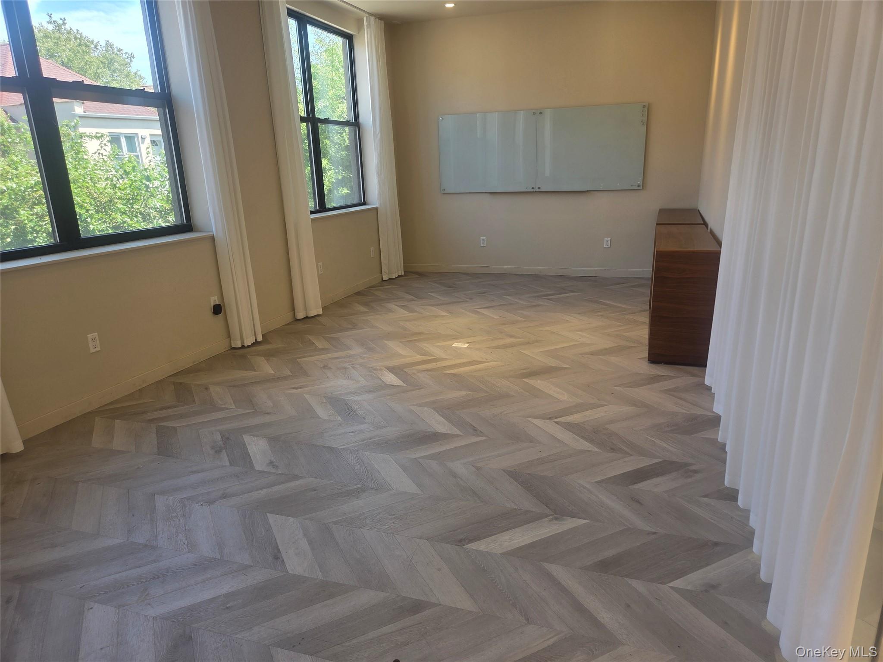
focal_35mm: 23
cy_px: 331
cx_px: 442
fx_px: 587
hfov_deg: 73.9
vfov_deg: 58.9
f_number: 1.8
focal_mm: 5.4
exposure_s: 1/120
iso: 25
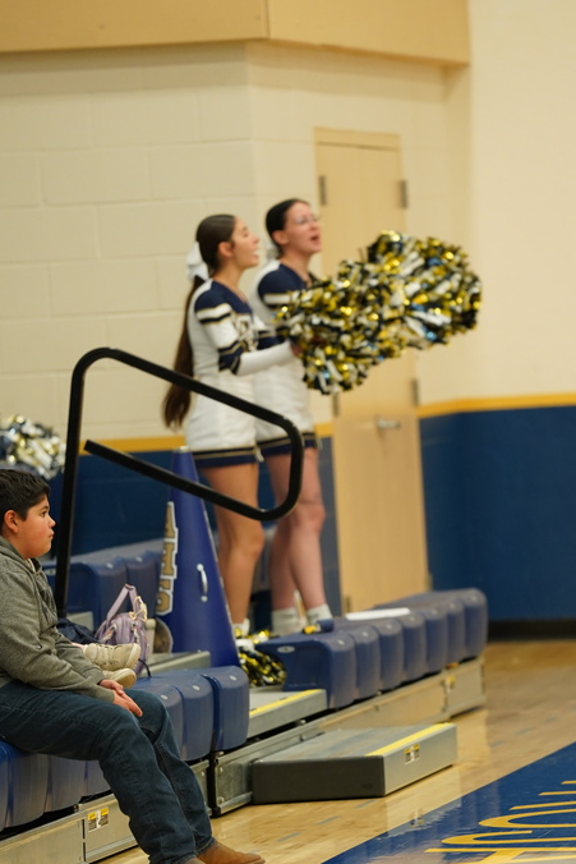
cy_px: 524
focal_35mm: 303
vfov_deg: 6.8
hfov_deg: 4.5
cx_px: 420
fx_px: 7268
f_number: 2.8
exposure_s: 1/250
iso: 1600
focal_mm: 200
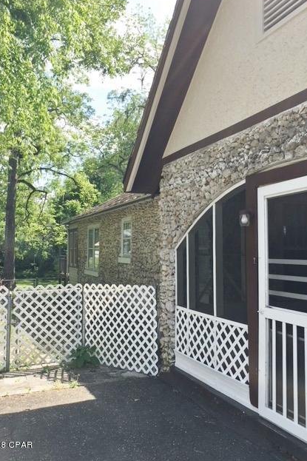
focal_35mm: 31
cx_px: 152
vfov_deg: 60.3
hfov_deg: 42.3
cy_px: 226
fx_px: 397
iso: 25
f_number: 2.2
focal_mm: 4.15
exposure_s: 1/818
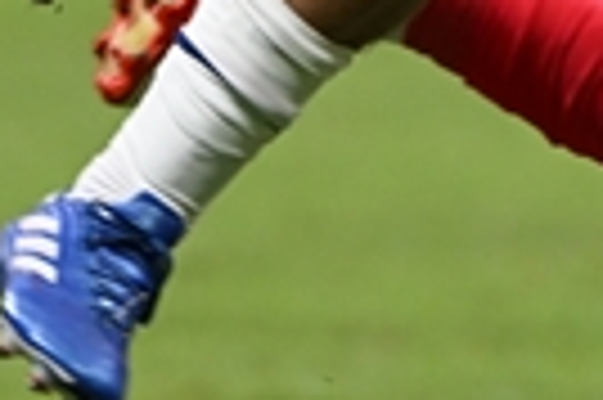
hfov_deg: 0.9
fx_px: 37039
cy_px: -551
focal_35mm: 2214
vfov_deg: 0.6
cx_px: 454
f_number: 3.5
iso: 2000
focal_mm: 400
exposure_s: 1/1000
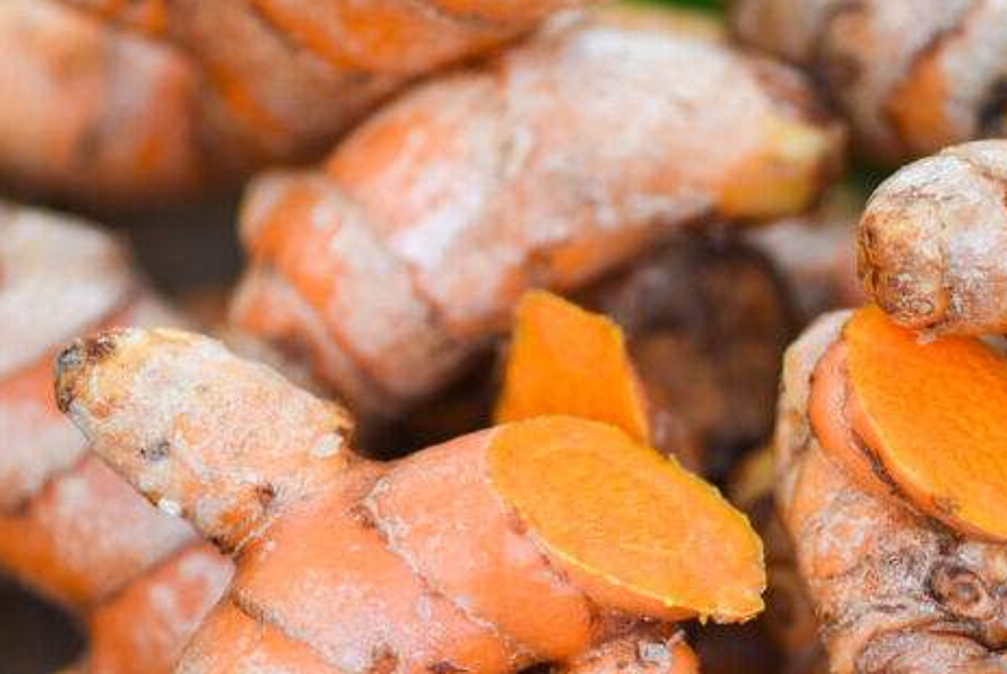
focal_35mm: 232
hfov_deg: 8.8
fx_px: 6498
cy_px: 357
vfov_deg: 5.9
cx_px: 1037
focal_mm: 105
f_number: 4.5
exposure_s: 1/320
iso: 400
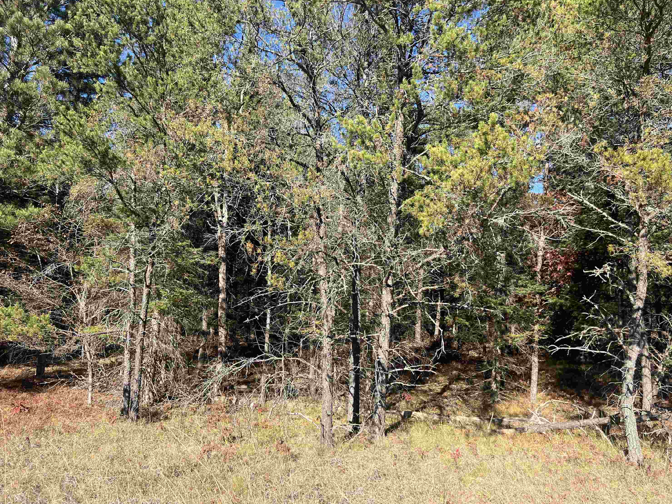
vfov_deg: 51.4
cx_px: 342
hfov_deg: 65.3
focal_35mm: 27
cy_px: 244
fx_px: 524
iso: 50
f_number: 1.5
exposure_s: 1/1511
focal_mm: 5.7
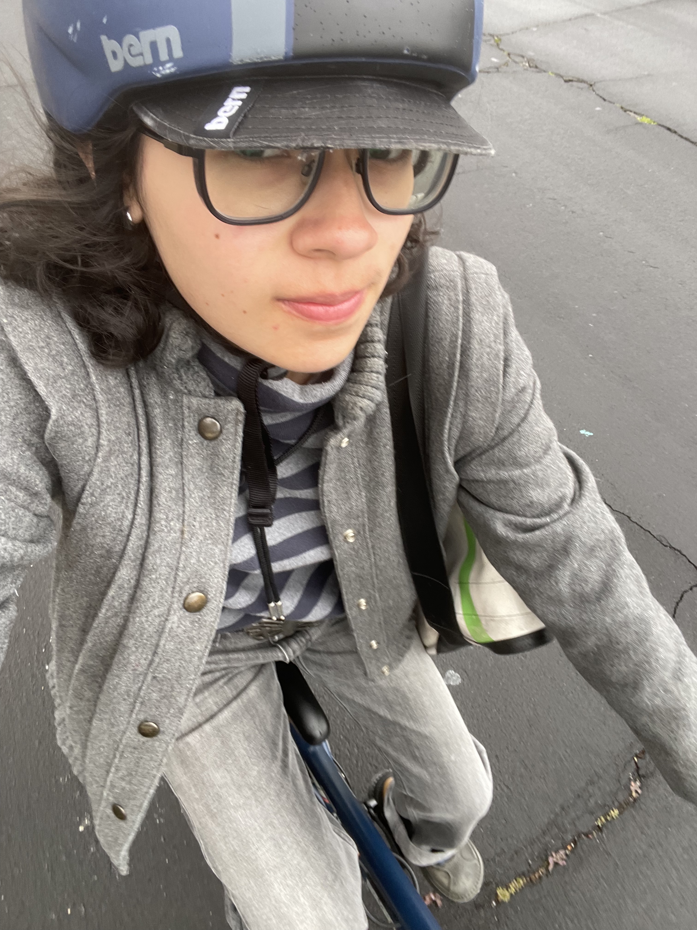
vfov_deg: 73.9
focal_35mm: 23
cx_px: 348
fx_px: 617
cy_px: 465
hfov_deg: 58.9
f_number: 2.2
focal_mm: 2.71
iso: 50
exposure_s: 1/121
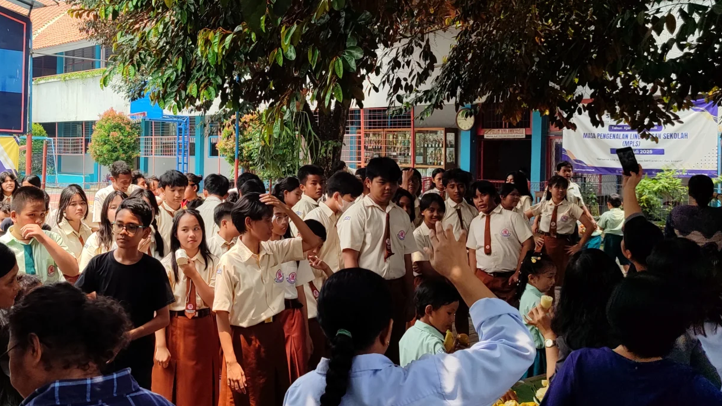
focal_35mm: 43
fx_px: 823
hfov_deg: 46.2
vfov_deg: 27.6
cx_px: 213
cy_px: 154
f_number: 1.89
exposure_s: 1/294
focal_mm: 5.95
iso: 50
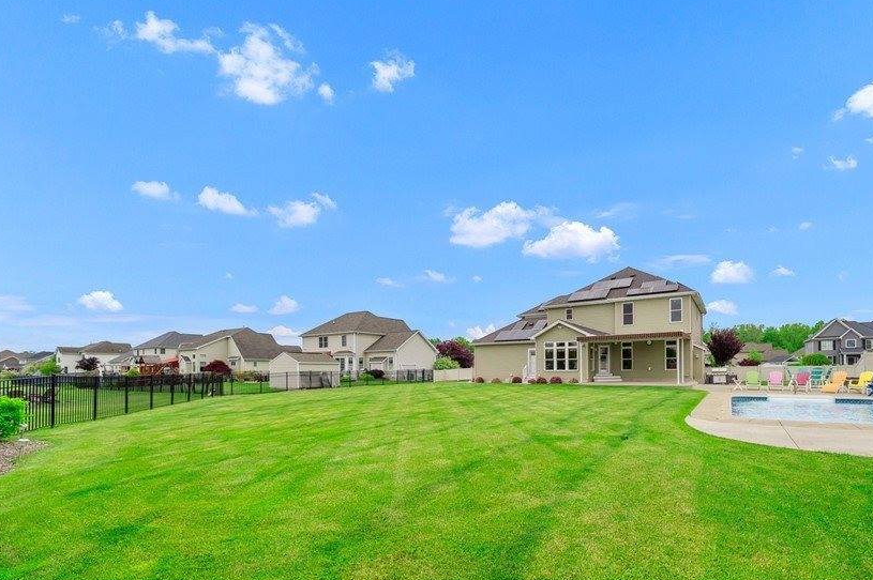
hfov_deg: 96.1
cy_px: 362
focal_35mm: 16
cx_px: 499
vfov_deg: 72.4
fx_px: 388
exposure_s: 1/400
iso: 100
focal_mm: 12
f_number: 4
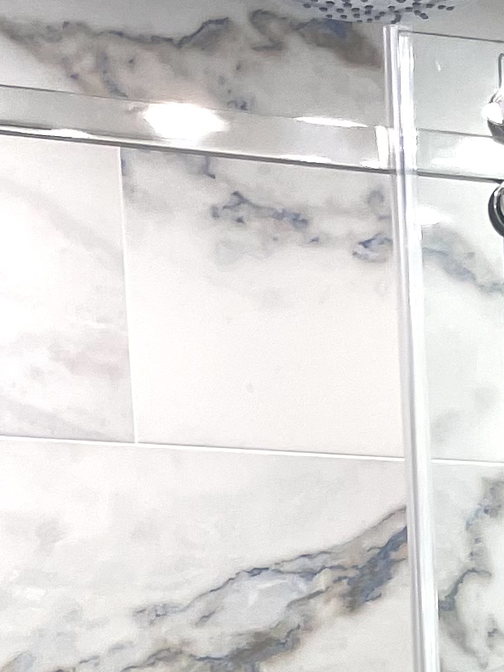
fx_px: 2465
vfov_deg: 13.0
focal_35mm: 127
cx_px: 690
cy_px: 1445
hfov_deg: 11.3
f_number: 1.6
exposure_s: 1/120
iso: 64
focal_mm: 4.2
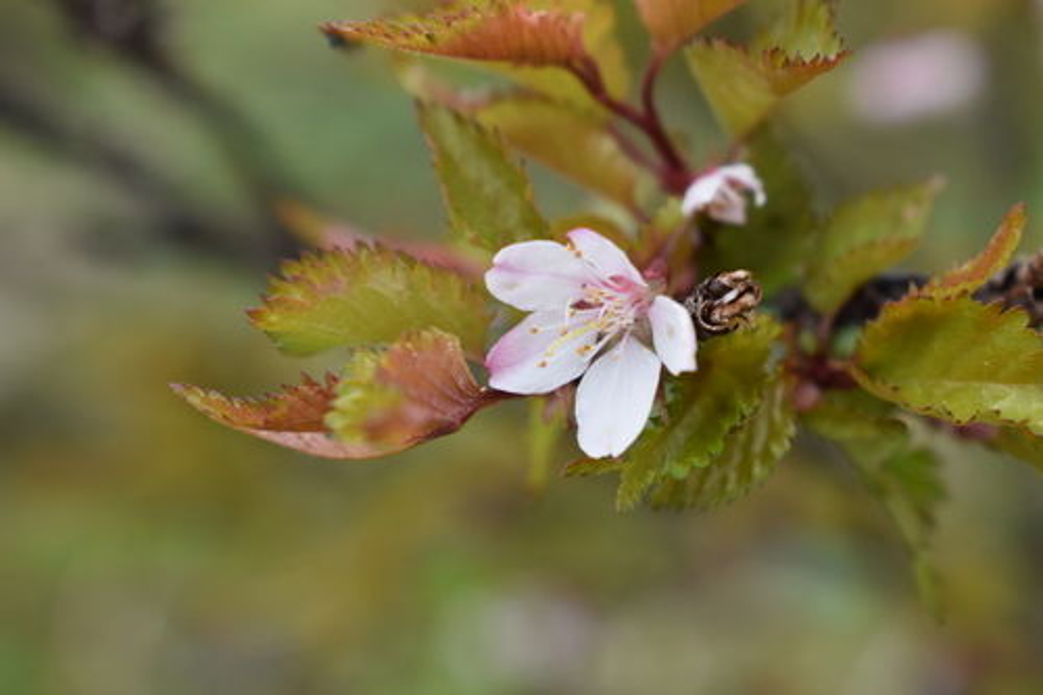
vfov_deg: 17.5
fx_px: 2259
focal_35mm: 78
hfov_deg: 26.0
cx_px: 522
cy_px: 348
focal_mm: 52
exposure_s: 1/125
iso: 400
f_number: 7.1
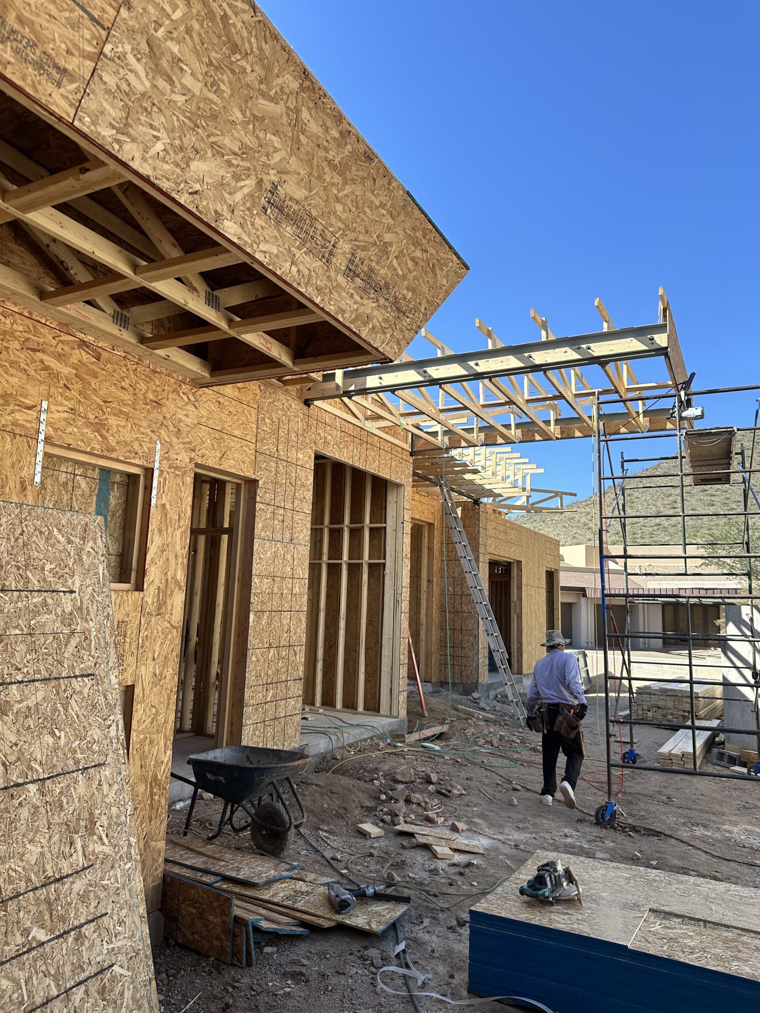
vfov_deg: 71.6
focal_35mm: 24
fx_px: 703
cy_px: 506
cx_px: 380
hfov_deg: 56.8
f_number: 1.78
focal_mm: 6.86
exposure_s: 1/1664
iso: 80
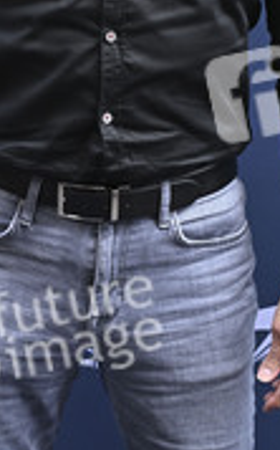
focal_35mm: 110
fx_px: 1345
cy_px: -43
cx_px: 106
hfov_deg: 11.9
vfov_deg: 18.3
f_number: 7.1
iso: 800
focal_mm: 48
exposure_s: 1/320
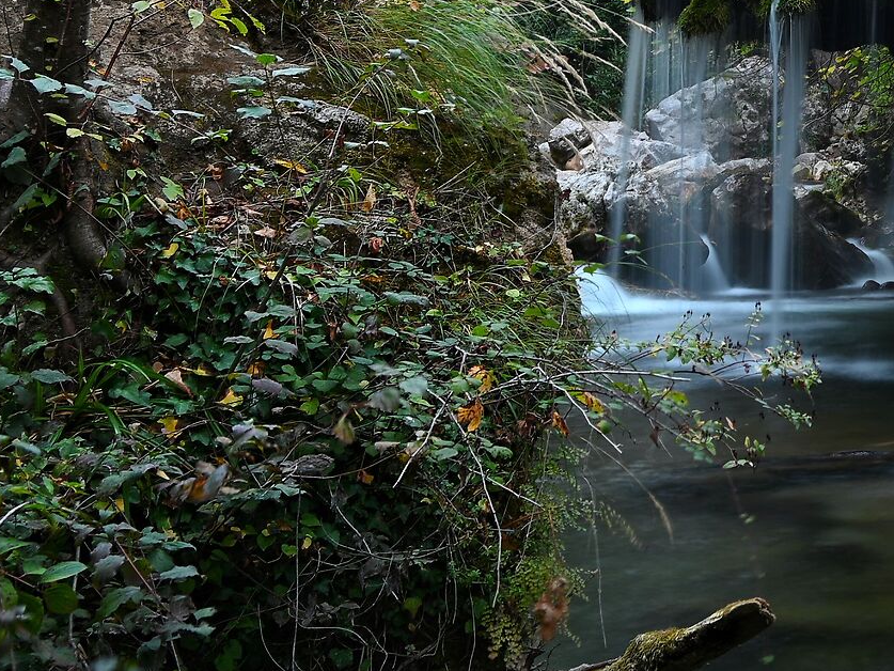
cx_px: 1169
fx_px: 2066
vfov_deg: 17.8
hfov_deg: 21.9
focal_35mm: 80
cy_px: -78
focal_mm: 29
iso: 100
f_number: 8
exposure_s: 2
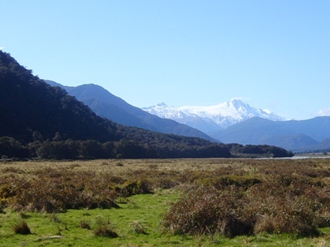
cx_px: 211
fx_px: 657
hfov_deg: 28.1
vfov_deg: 21.3
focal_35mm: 69
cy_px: 128
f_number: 5.8
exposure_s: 1/350
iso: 50
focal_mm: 5.8
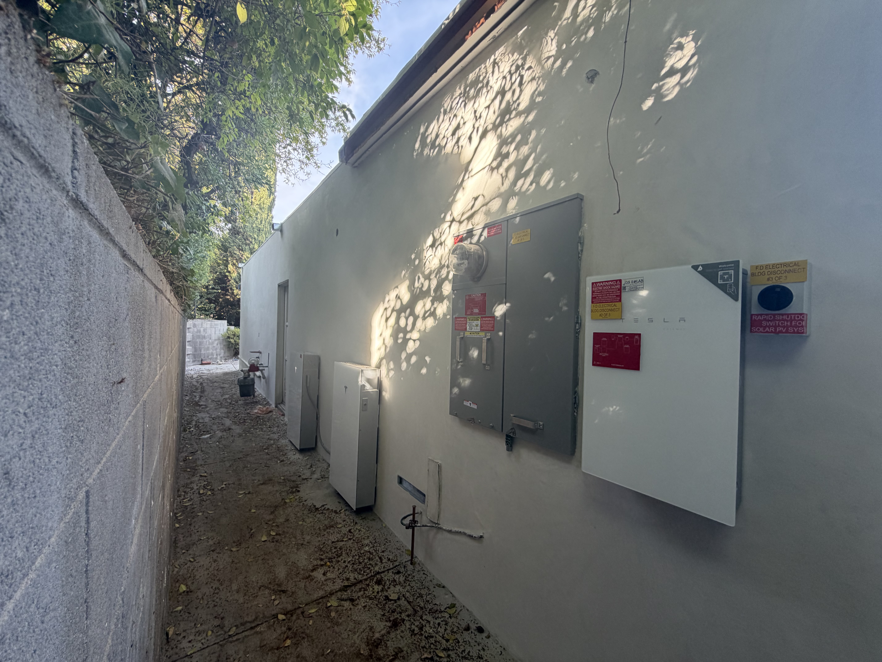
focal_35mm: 14
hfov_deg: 102.1
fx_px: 357
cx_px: 441
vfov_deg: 85.7
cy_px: 331
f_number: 2.2
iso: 100
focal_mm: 2.22
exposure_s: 1/121
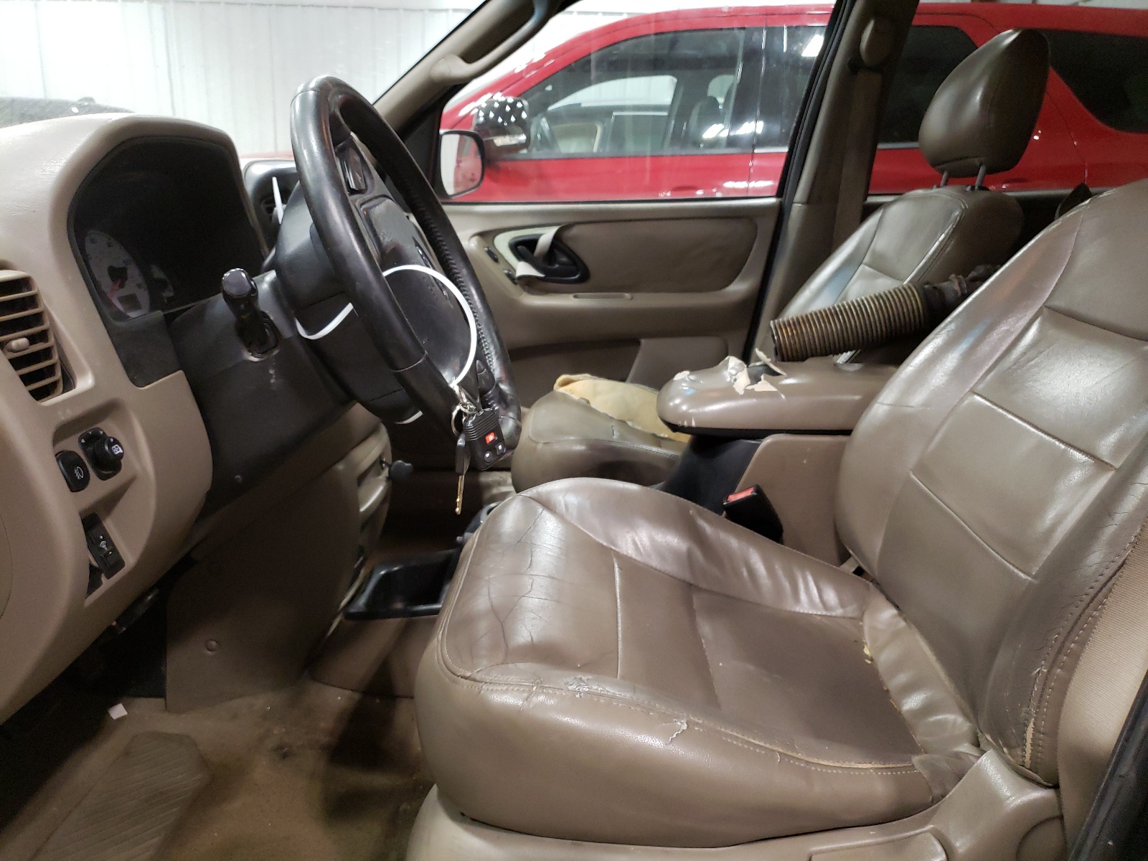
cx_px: 574
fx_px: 862
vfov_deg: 53.1
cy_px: 430
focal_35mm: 26
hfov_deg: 67.3
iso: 269
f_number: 1.5
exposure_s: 1/40
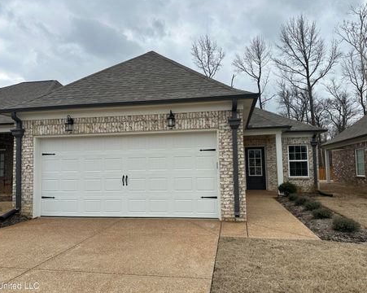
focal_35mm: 26
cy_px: 147
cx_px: 180
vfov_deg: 54.9
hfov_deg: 66.1
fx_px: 282
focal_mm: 6.86
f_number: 1.78
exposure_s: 1/2967
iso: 80
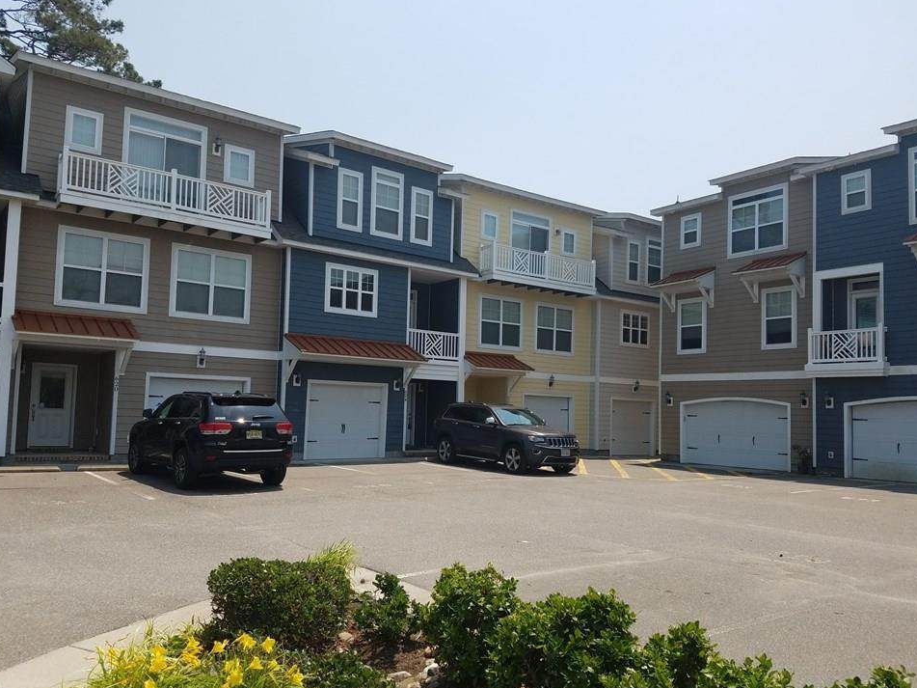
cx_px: 482
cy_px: 347
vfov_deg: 49.7
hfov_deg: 63.4
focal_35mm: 28
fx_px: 742
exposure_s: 1/2984
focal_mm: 4.2
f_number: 1.7
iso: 50
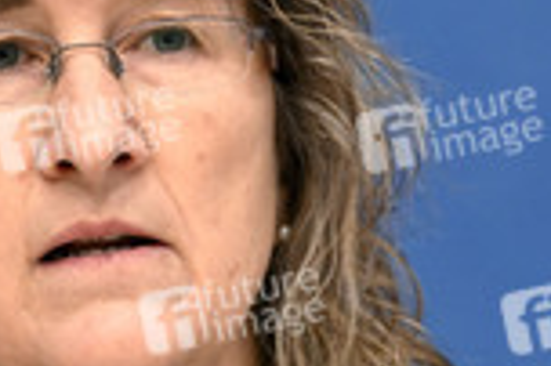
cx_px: 136
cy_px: 221
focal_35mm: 535
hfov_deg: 3.9
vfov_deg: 2.6
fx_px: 8180
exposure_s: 1/640
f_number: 5
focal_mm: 180
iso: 5000
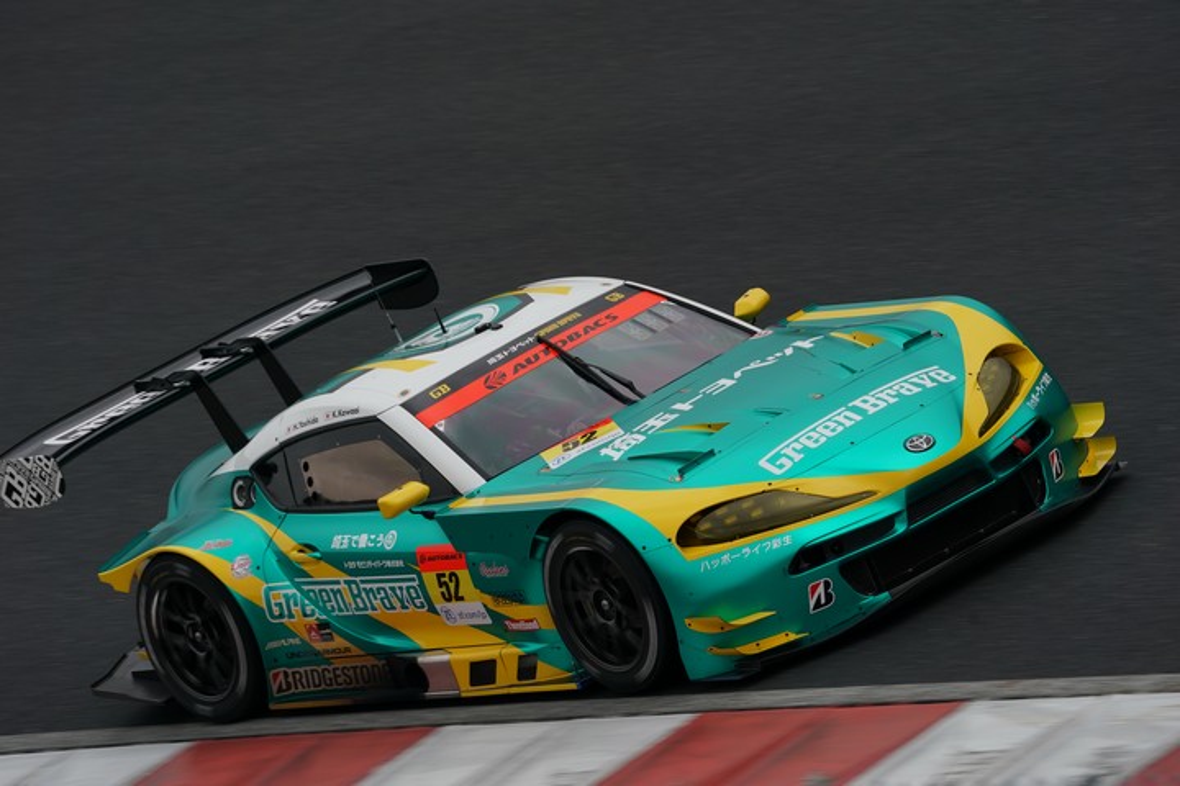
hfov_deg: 4.5
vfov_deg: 3.0
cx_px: 590
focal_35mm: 463
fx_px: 15175
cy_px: 393
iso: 320
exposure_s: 1/250
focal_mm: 463
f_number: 10
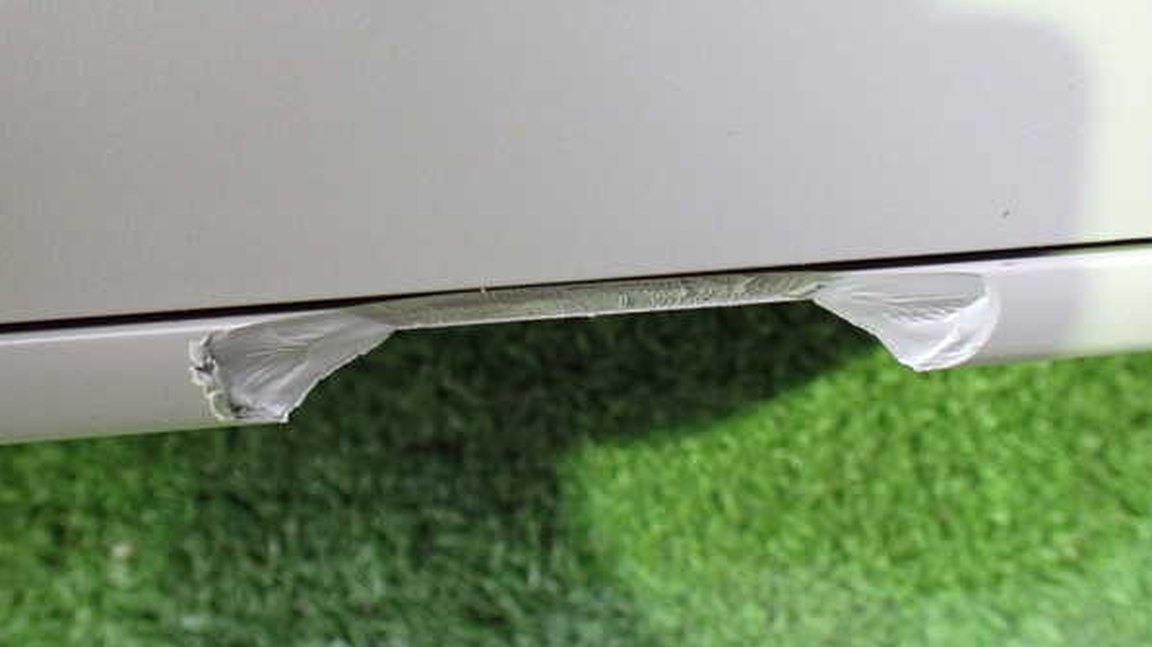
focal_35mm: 33
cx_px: 580
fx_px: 1008
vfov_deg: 35.6
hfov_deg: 59.5
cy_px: 279
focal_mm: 5.4
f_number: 2.3
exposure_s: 1/30
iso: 1000
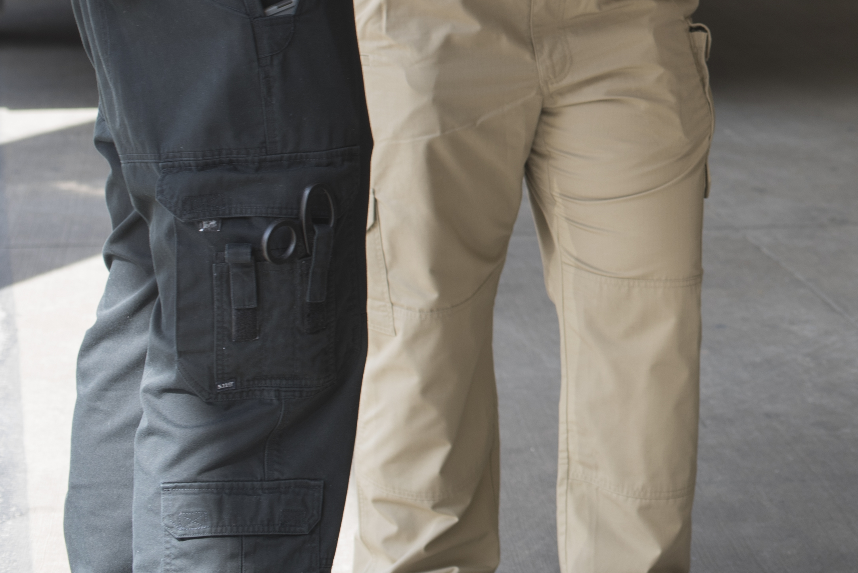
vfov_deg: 9.7
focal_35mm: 139
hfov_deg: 14.2
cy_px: -211
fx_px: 3314
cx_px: 1084
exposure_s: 1/100
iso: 100
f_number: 5
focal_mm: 50
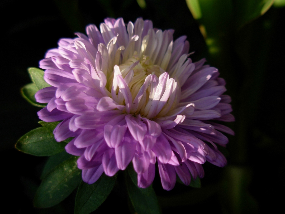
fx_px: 313
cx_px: 142
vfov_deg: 37.7
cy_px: 107
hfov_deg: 49.0
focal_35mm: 38
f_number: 2.9
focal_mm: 6.3
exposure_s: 1/395
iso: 79
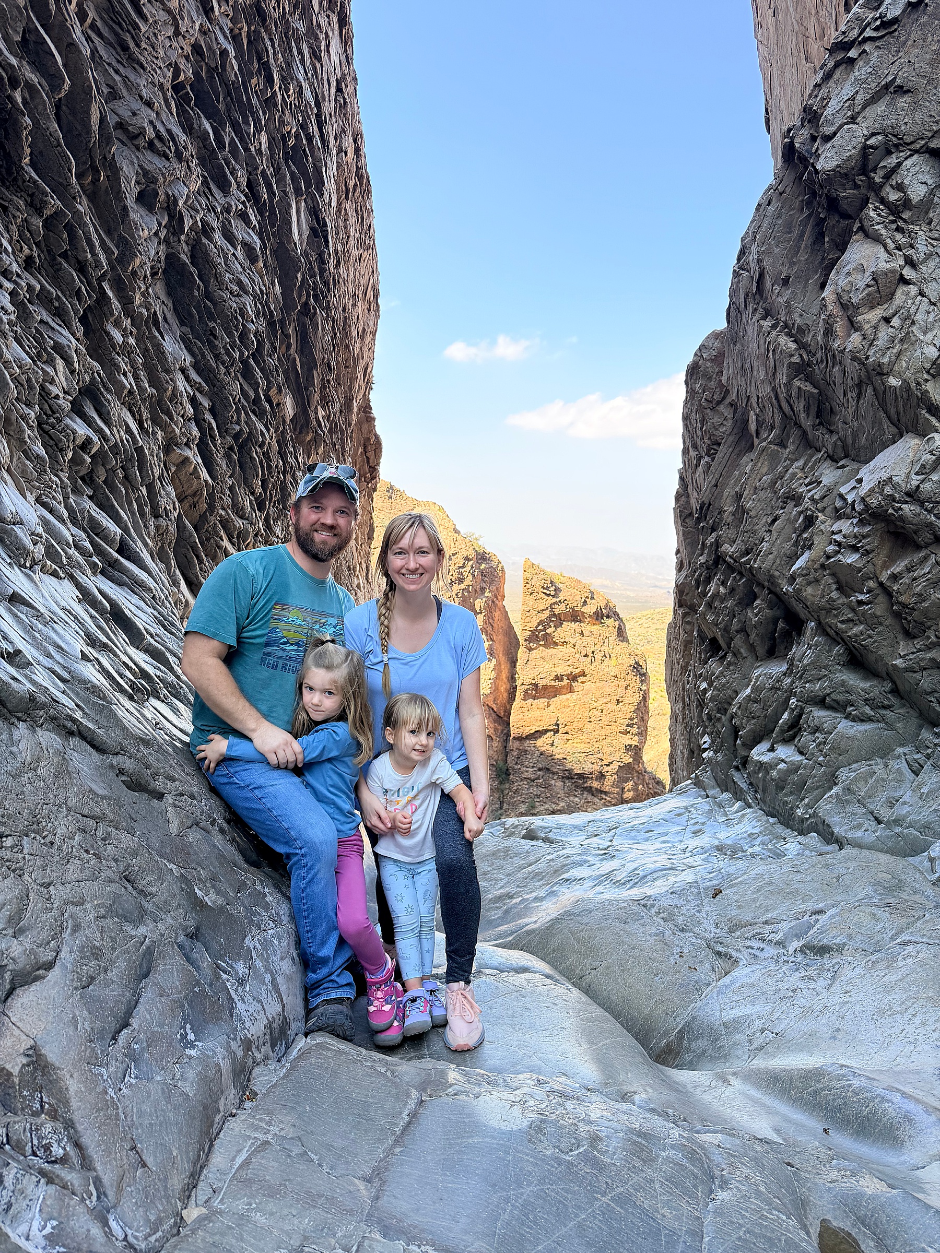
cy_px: 626
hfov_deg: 56.8
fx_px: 869
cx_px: 470
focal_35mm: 24
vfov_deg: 71.6
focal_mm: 6.76
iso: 100
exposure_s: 1/788
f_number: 1.78
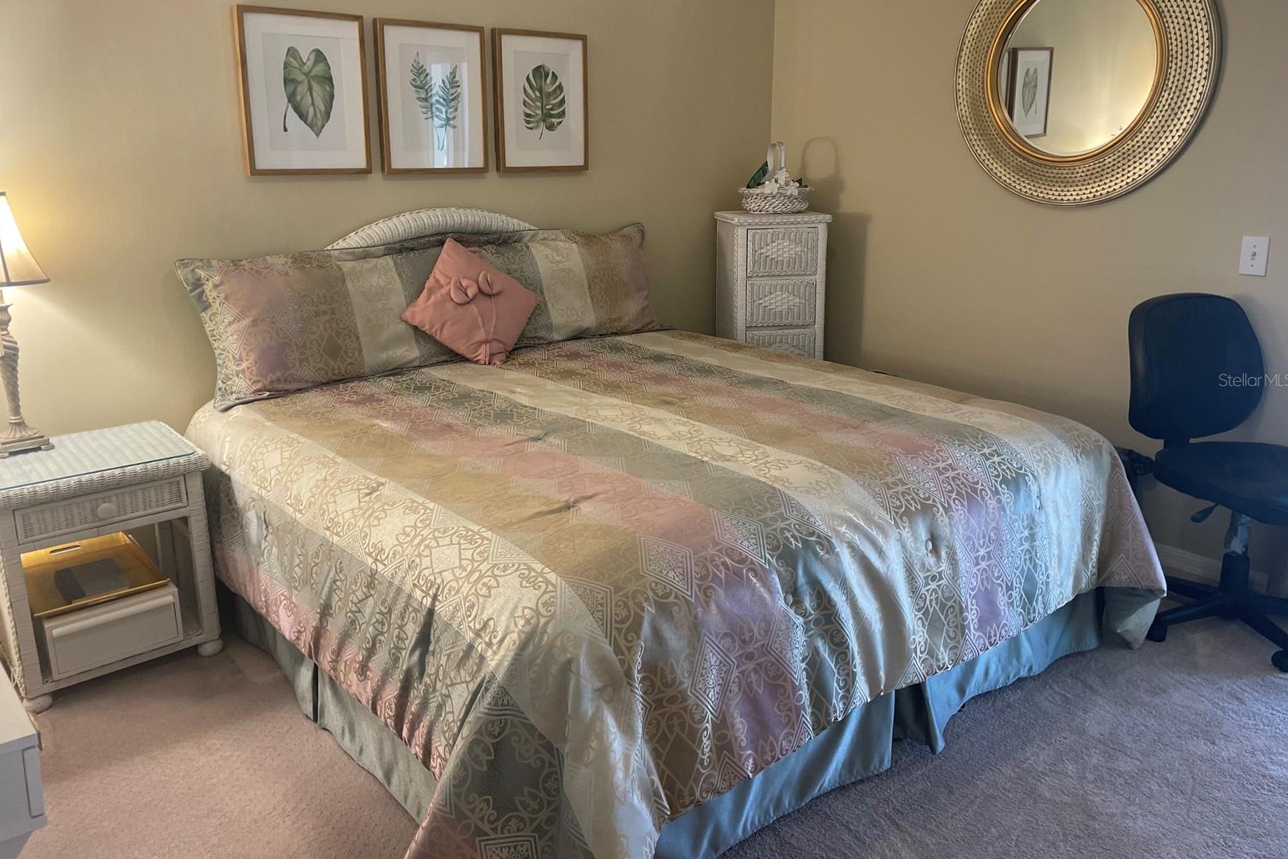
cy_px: 379
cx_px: 630
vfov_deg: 46.3
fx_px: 1002
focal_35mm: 28
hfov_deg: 65.5
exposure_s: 1/60
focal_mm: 4.2
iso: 125
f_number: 1.6
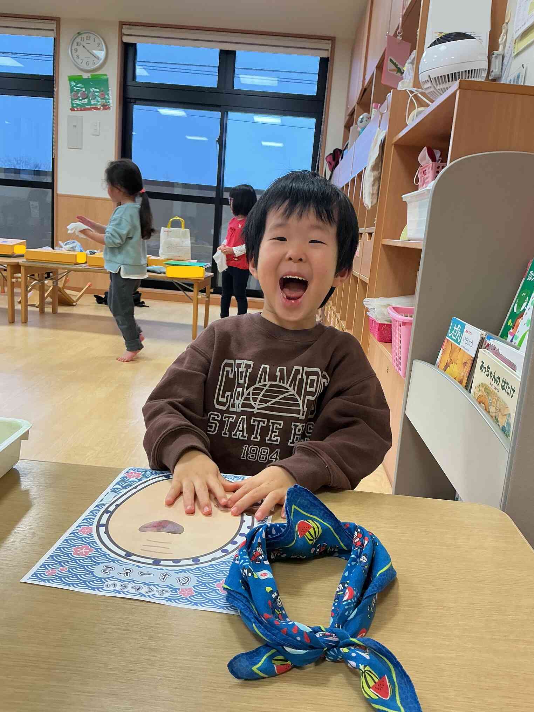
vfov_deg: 61.7
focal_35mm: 29
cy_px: 356
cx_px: 267
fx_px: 596
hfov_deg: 48.2
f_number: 1.8
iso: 50
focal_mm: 3
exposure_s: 1/60
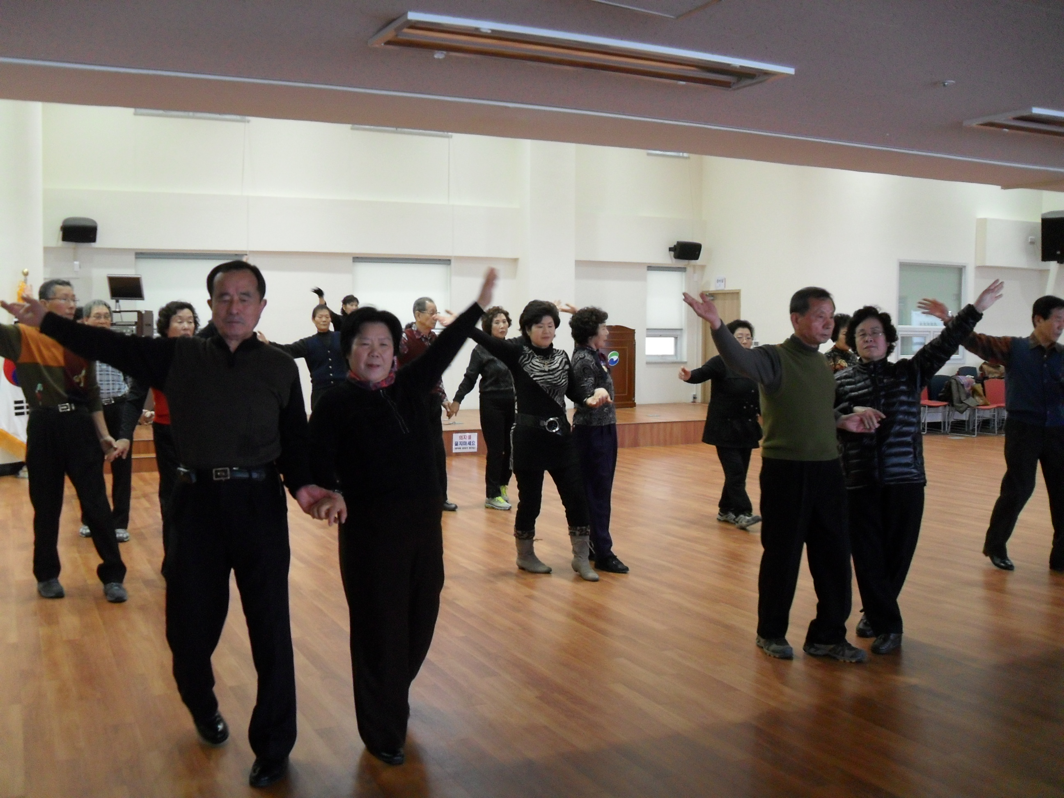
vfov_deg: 40.7
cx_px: 532
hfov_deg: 52.6
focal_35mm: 35
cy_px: 399
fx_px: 1076
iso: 200
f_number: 2.8
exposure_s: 1/45
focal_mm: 6.2
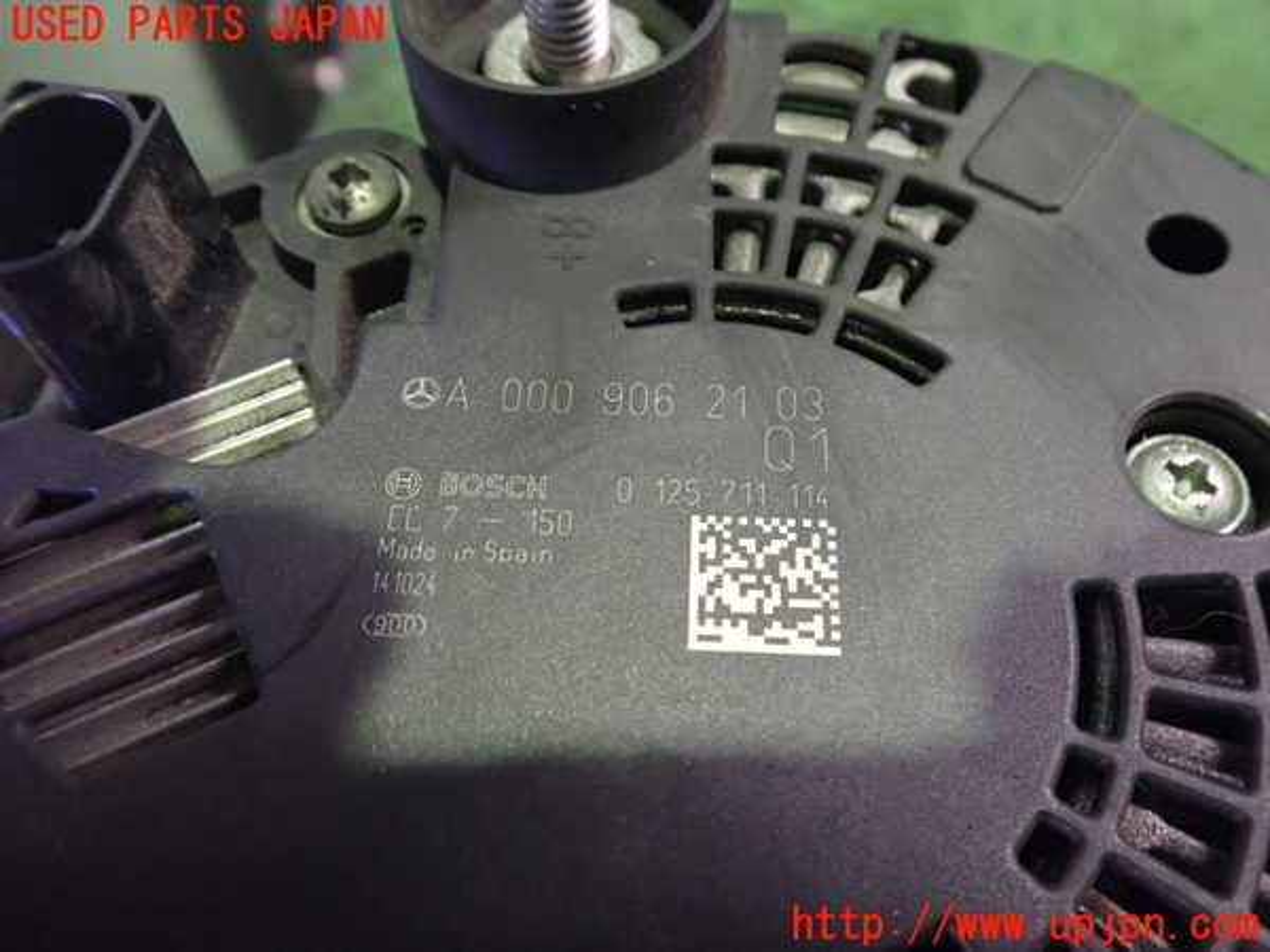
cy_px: 476
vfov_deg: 46.8
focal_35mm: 30
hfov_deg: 60.0
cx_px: 635
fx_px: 1101
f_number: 2.3
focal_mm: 5.4
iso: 800
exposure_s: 1/30
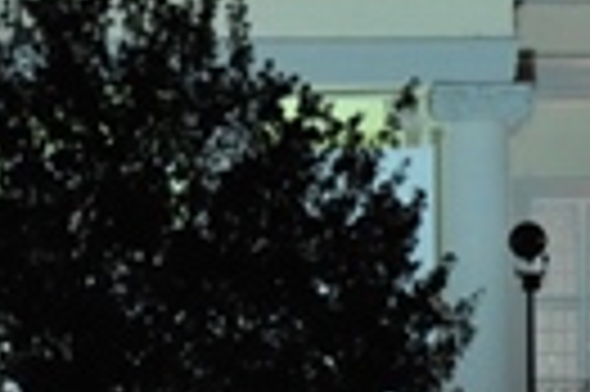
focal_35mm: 453
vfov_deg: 3.0
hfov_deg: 4.6
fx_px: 7415
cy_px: -385
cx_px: 549
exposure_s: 1/25
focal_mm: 66
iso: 2500
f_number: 5.3
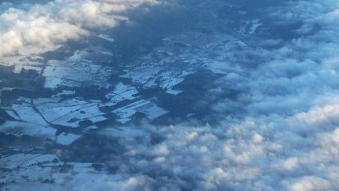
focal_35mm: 185
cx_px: 230
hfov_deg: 11.6
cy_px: -2
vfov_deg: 6.5
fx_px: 1664
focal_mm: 55
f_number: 10
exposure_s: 1/200
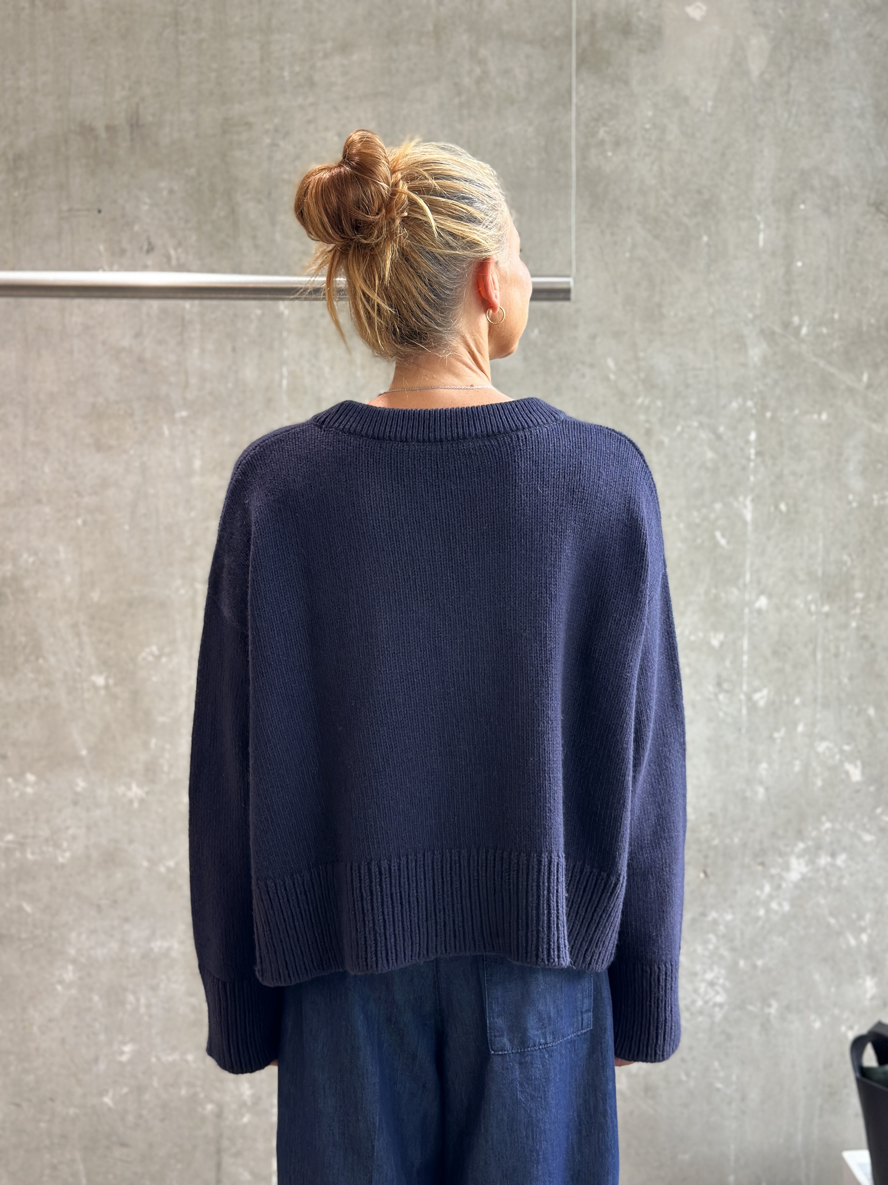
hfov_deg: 30.3
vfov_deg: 39.7
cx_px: 444
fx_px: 1642
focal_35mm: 48
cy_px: 592
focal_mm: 6.86
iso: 125
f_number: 1.78
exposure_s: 1/99
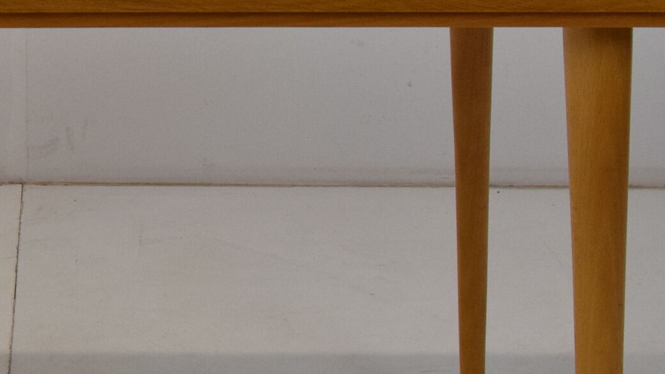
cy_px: 166
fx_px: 1763
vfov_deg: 12.1
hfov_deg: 20.7
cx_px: 9
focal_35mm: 100
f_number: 8
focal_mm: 22
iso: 1600
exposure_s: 1/250
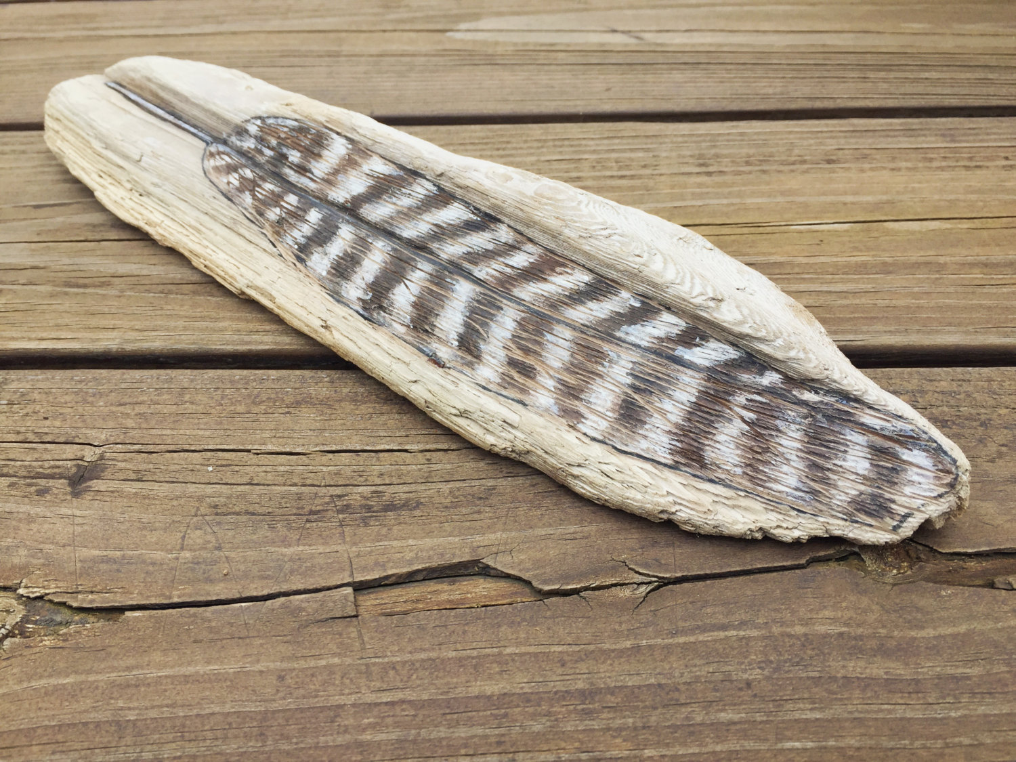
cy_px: 381
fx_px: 851
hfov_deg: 61.7
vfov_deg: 48.2
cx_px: 508
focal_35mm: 29
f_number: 2.2
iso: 32
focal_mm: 4.15
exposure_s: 1/338
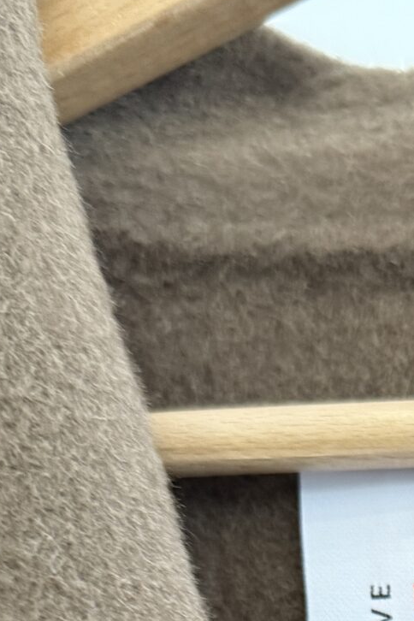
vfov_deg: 20.1
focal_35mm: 88
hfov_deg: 14.6
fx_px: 1518
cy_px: 923
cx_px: 604
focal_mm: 6.76
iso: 200
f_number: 1.78
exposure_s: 1/50
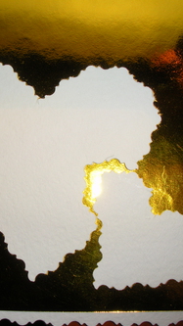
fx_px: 458
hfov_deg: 22.5
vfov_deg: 39.2
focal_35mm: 53
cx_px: 54
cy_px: 164
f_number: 5.6
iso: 64
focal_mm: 6.3
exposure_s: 1/30
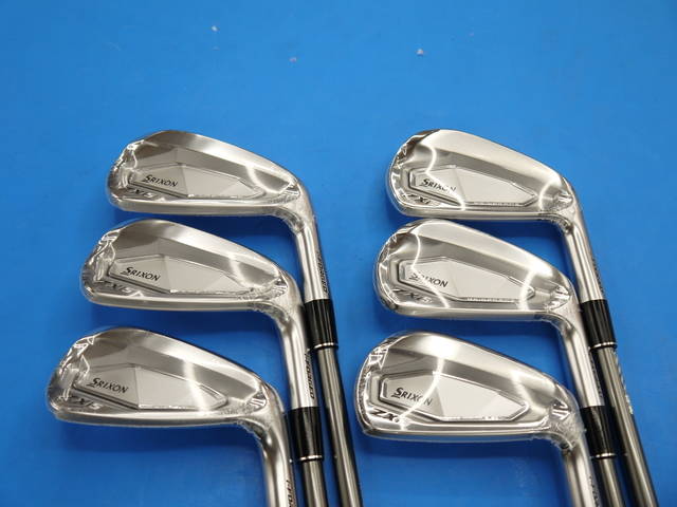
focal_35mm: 42
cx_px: 338
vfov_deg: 34.3
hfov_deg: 44.8
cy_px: 254
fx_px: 821
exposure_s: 1/80
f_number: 4.5
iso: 160
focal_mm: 21
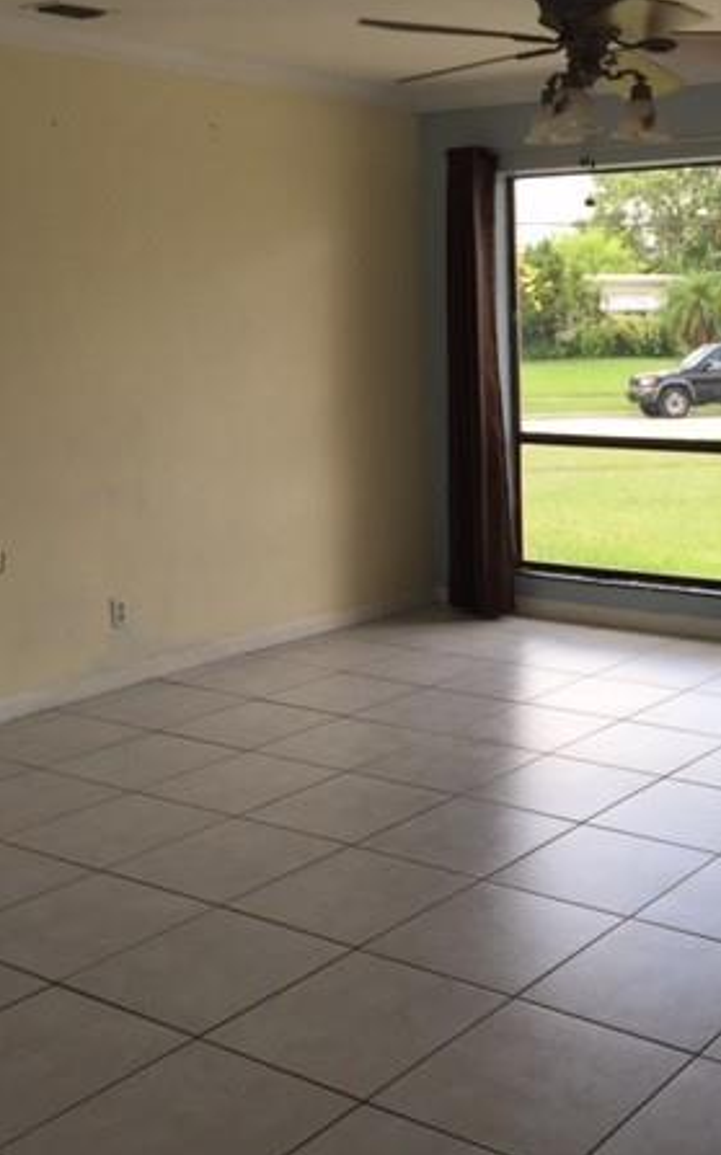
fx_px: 1385
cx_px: 659
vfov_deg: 45.3
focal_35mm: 44
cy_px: 561
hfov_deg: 28.0
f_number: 2.2
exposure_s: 1/169
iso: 32
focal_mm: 4.15
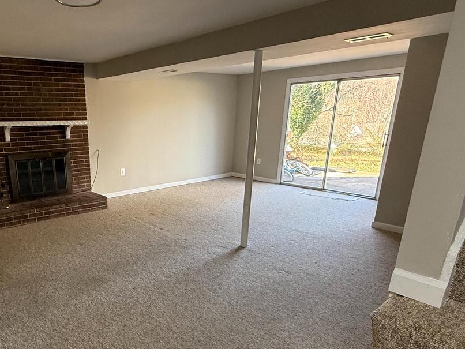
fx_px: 336
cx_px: 140
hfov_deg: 66.7
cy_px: 216
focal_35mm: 25
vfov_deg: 54.3
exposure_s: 1/120
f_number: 2.2
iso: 250
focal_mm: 2.22
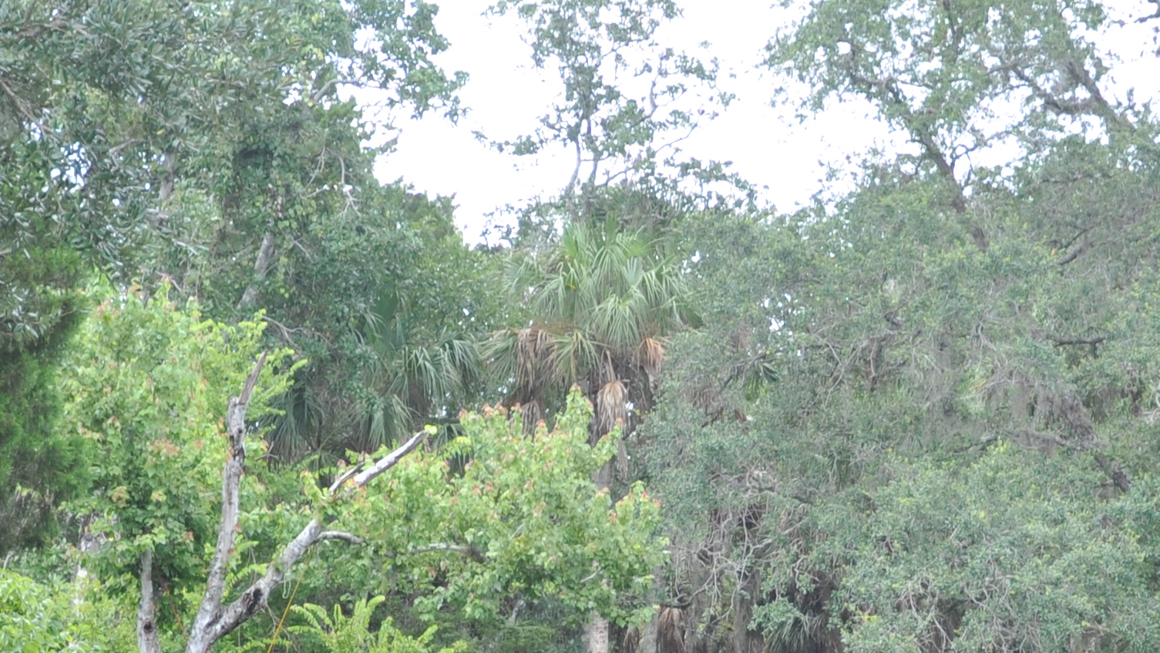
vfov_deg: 7.6
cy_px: 1096
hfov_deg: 13.7
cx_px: 656
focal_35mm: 156
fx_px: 4814
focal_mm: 35
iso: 200
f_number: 5.6
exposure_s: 1/125
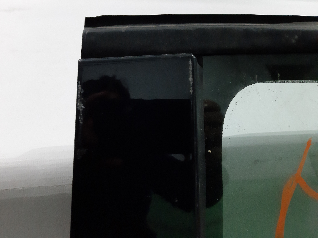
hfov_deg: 65.3
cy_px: 119
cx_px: 159
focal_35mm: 27
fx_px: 248
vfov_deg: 51.4
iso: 250
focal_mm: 3.93
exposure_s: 1/50
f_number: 1.7
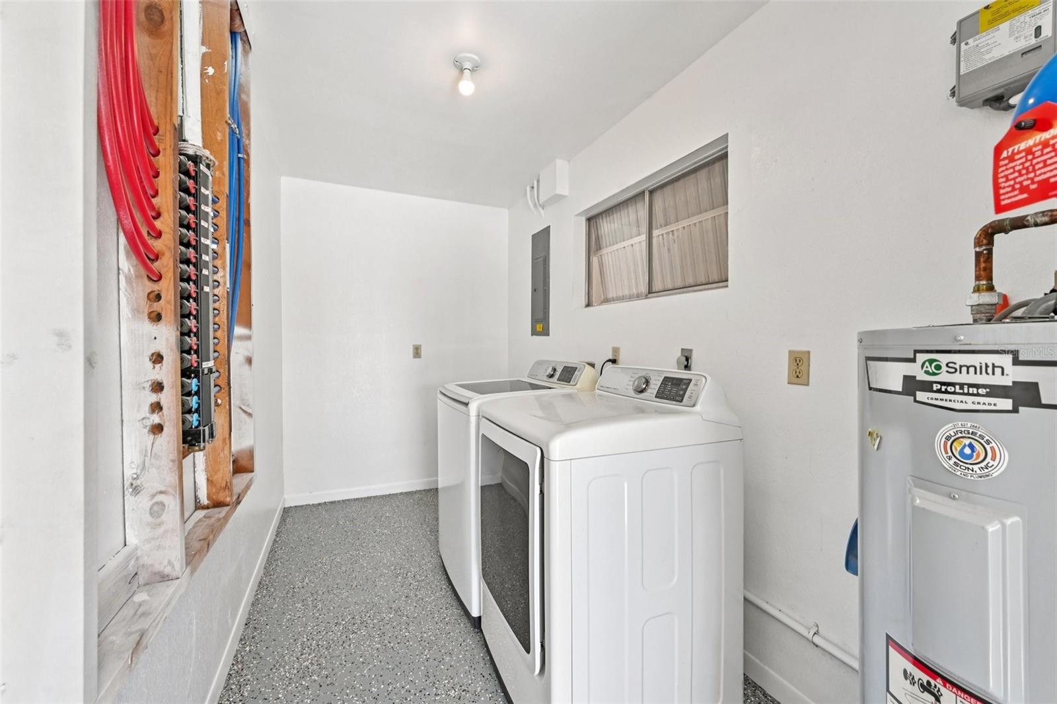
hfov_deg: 104.3
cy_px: 352
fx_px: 411
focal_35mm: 14
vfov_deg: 81.2
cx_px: 528
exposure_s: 1/60
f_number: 8
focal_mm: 14
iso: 400
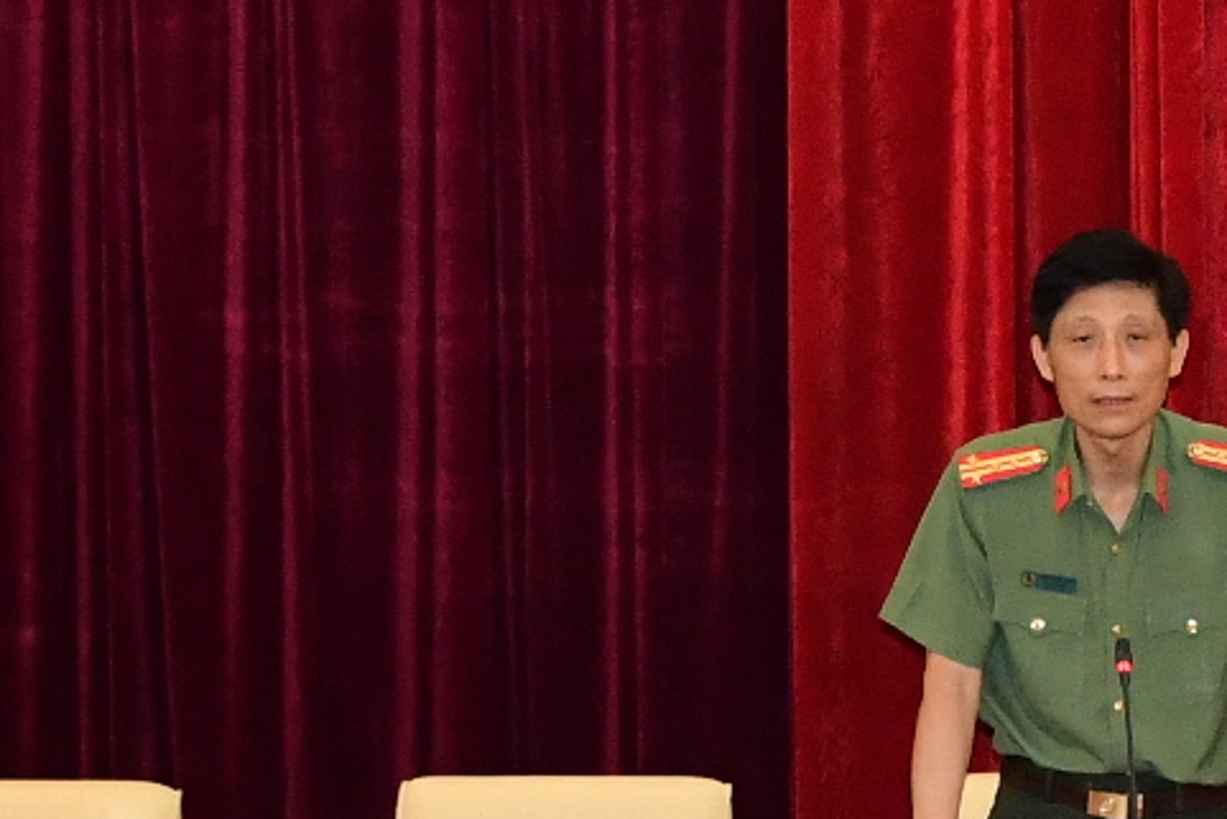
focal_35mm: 295
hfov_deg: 6.9
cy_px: 375
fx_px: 10057
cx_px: 1612
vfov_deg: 4.7
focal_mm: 34
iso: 2000
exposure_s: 1/200
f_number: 5
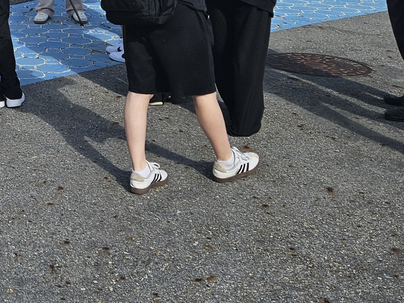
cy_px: -136
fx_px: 934
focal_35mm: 80
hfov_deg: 22.0
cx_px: -115
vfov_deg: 16.9
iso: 25
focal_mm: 5.4
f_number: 1.8
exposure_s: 1/1761
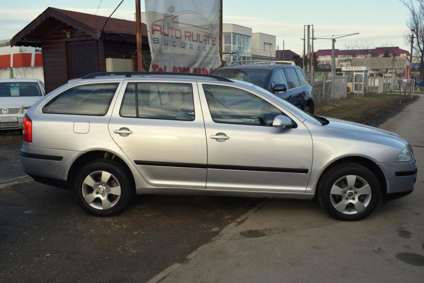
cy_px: 142
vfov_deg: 40.0
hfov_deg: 57.2
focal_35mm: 33
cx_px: 212
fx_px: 389
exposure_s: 1/250
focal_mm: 22
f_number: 8
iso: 320
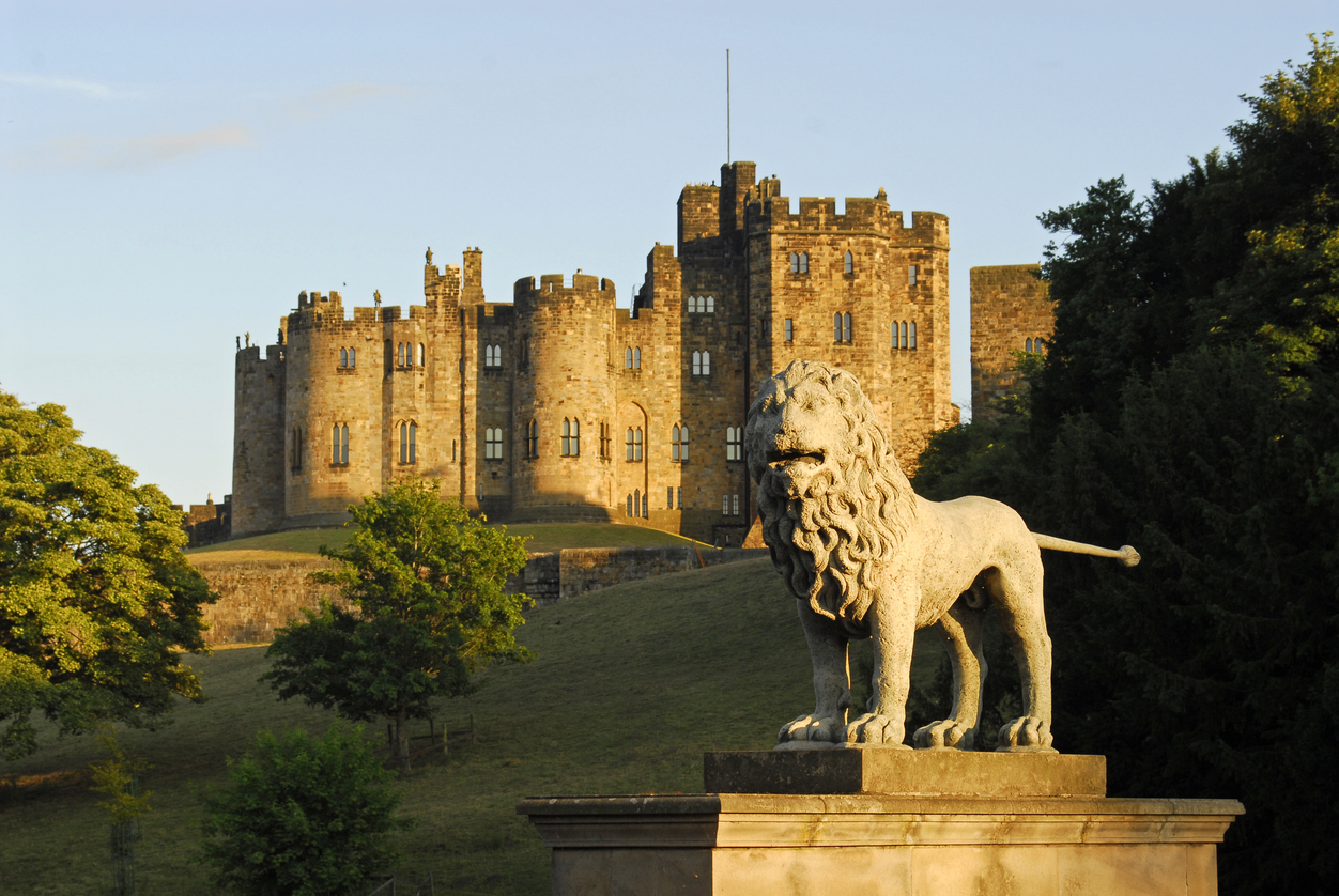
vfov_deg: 15.2
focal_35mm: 90
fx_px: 3351
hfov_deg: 22.6
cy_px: 448
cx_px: 670
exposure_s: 1/60
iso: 100
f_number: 10
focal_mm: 60
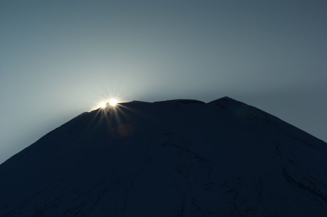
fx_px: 2859
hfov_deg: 6.5
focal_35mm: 315
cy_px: 108
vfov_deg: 4.4
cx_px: 164
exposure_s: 1/250
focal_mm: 210
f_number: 25
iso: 200
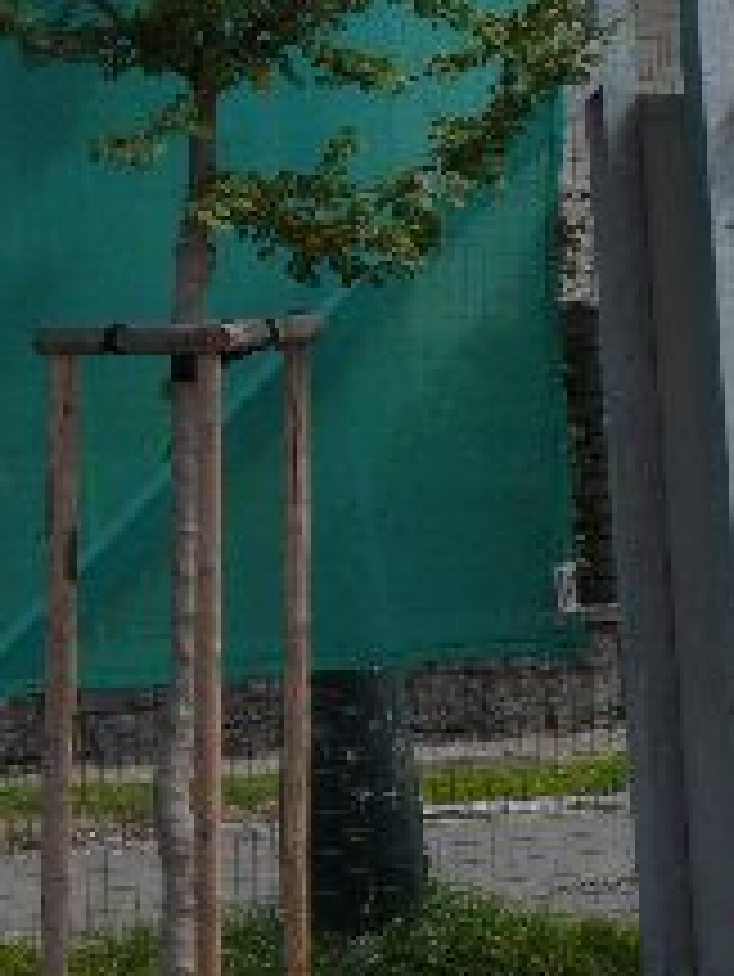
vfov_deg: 5.9
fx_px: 9377
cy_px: 985
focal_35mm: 332
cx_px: 932
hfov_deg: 4.5
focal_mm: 19.7
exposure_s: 1/250
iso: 100
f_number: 5.6
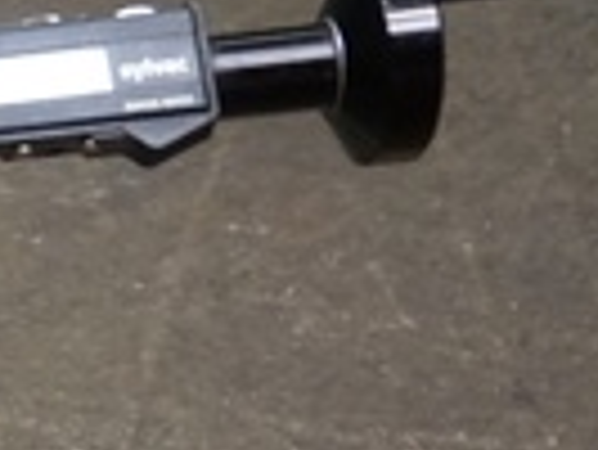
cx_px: -919
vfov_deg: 11.7
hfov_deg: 12.0
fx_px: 2161
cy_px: 459
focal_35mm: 125
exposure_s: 1/160
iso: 1600
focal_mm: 16
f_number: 3.5
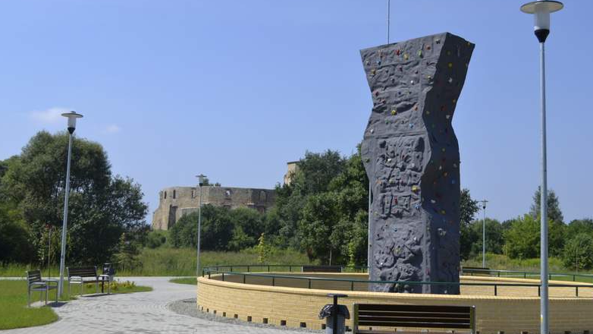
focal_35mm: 45
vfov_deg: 26.5
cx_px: 300
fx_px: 708
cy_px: 156
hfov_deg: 45.5
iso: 400
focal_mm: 28
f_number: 6.3
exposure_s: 1/1600
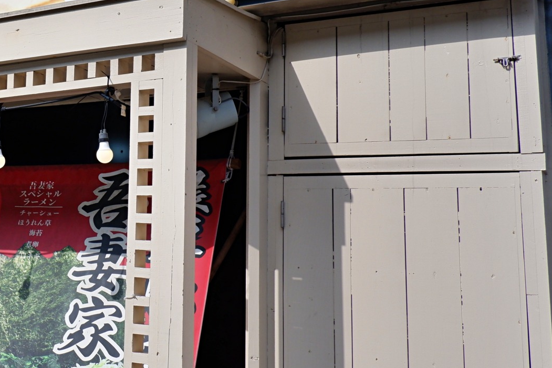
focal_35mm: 56
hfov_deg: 31.4
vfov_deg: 24.0
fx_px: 859
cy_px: 105
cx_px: -61
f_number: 9
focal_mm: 15
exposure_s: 1/500
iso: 200
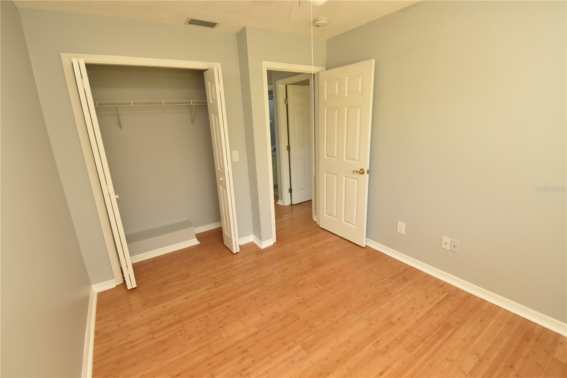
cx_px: 284
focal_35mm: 15
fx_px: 236
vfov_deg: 77.3
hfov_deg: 100.4
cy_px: 189
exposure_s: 1/15
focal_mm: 10
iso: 720
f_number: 10
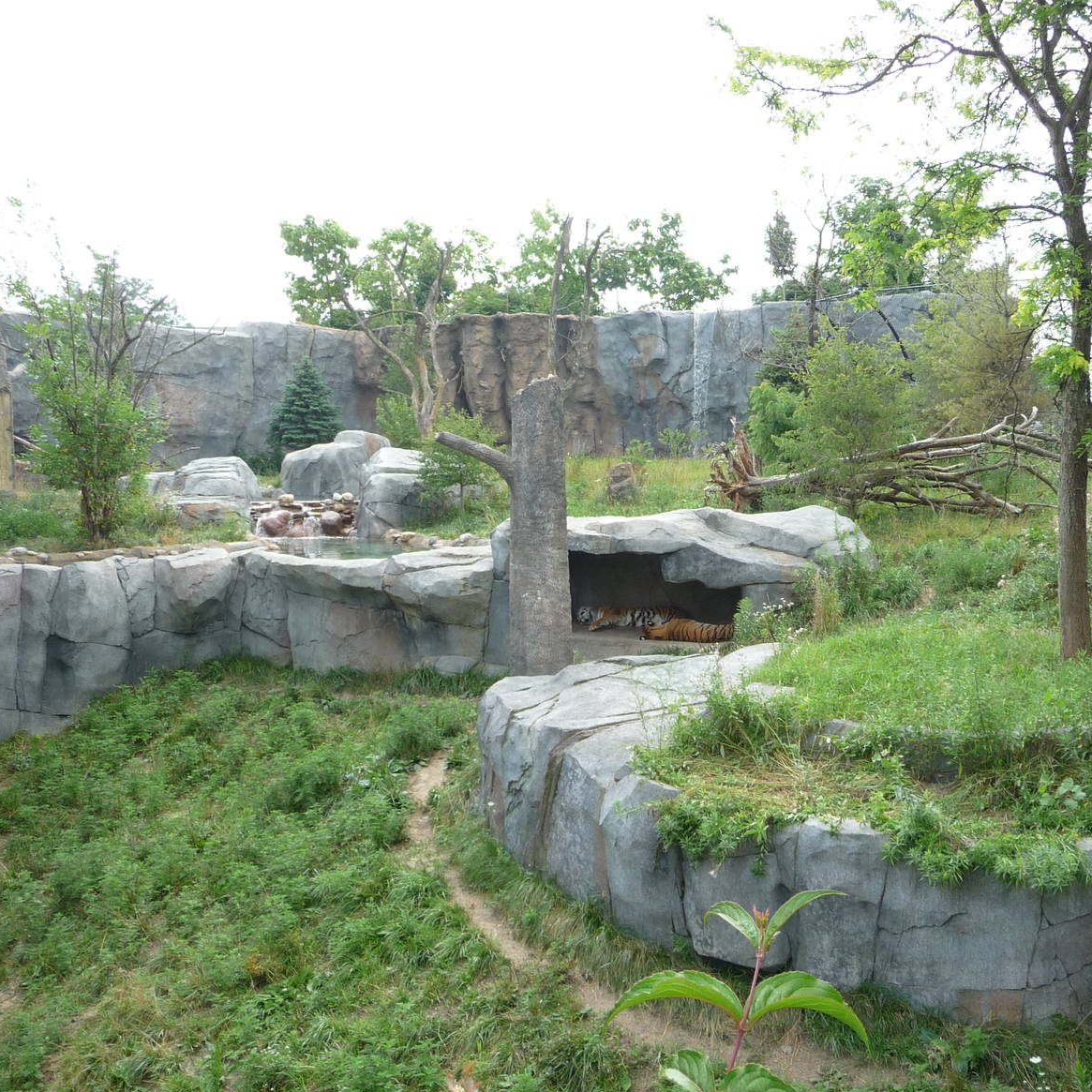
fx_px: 1213
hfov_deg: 47.6
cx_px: 740
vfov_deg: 48.5
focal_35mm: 34
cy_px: 548
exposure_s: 1/200
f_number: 3.3
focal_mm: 4.7
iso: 100
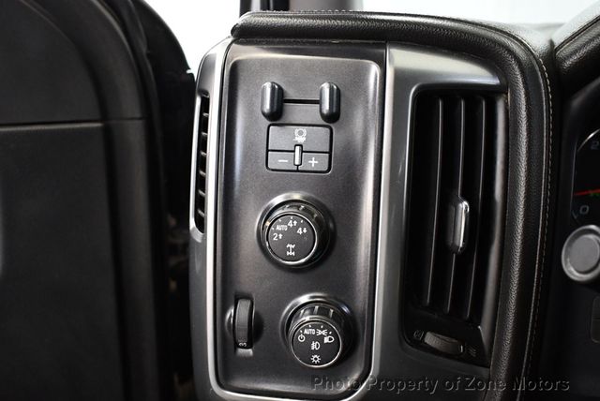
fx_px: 601
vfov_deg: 36.9
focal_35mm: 36
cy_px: 200
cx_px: 300
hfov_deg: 53.1
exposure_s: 1/100
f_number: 3.5
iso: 3200
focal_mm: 18
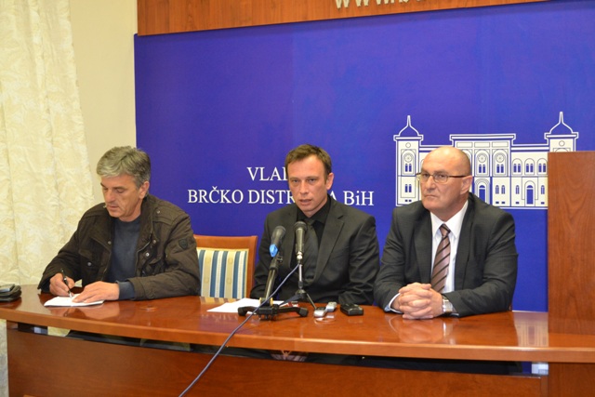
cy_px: 198
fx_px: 893
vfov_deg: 25.1
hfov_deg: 36.9
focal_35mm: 54
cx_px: 298
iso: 1800
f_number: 5
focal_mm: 36
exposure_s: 1/60
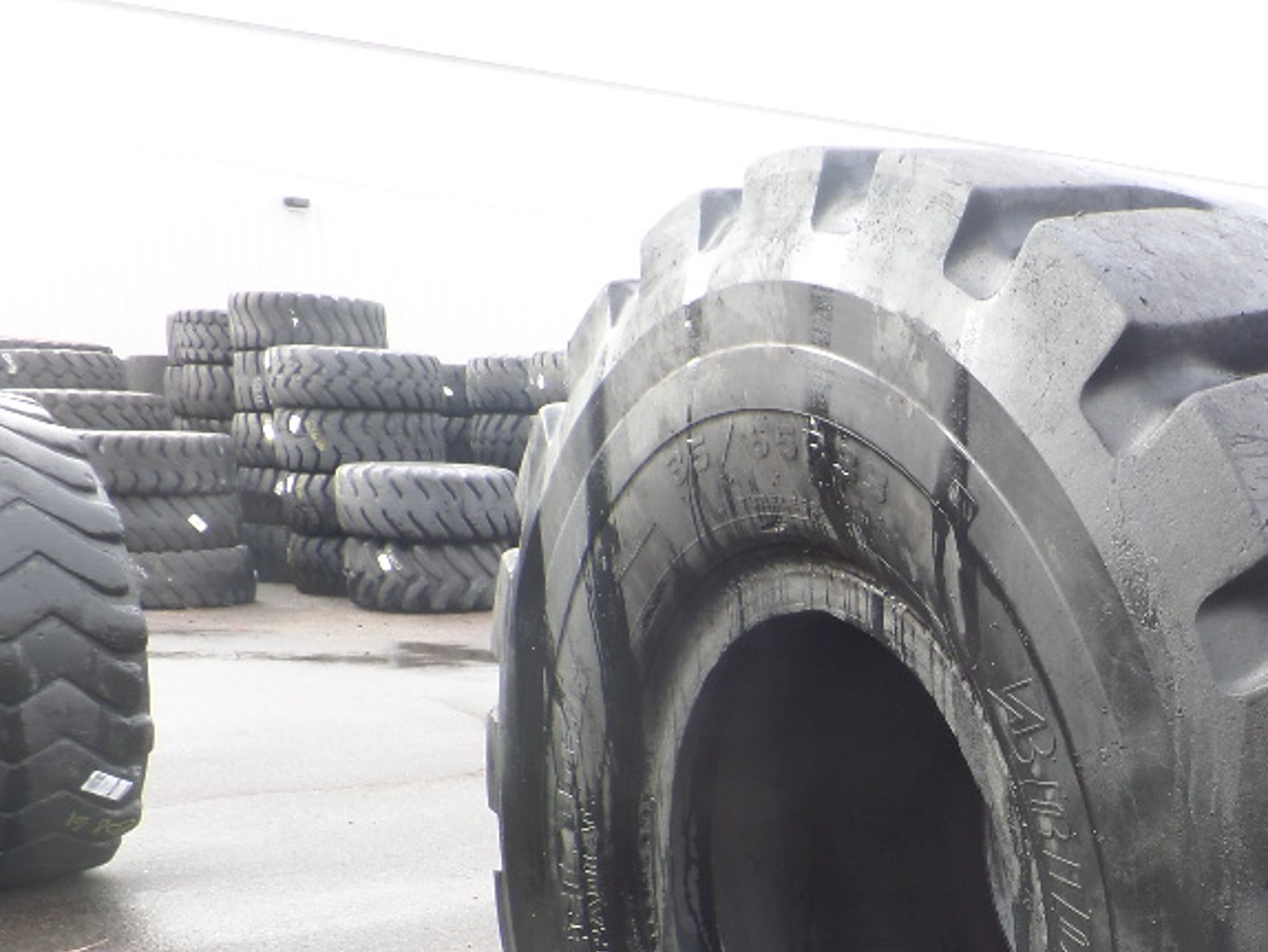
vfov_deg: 33.6
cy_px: 828
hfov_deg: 42.5
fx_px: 1502
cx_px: 1109
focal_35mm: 41
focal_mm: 4.1
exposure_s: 1/45
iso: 100
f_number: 3.5
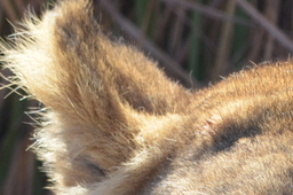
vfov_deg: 0.8
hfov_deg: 1.3
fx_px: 13396
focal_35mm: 1648
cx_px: 292
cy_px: 373
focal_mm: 220
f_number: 5.6
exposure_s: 1/500
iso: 360
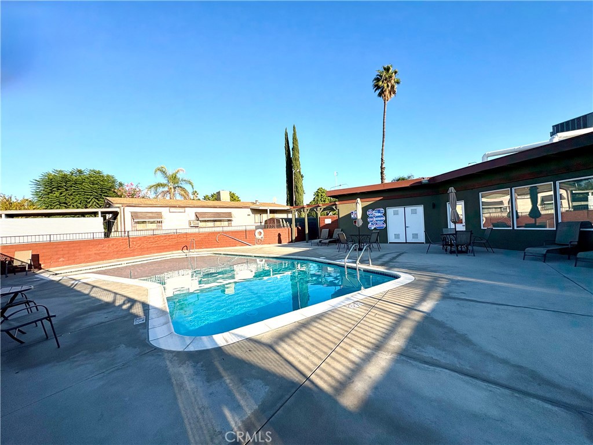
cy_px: 222
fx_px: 240
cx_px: 296
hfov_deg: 102.1
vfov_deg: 85.7
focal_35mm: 14
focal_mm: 2.22
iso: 50
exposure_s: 1/1567
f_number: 2.2
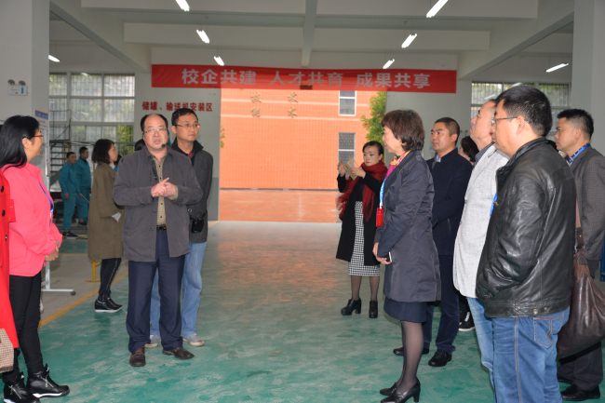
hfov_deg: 53.1
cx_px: 302
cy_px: 202
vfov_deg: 36.9
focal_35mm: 36
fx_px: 605
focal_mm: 36
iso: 1100
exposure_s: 1/125
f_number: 5.6
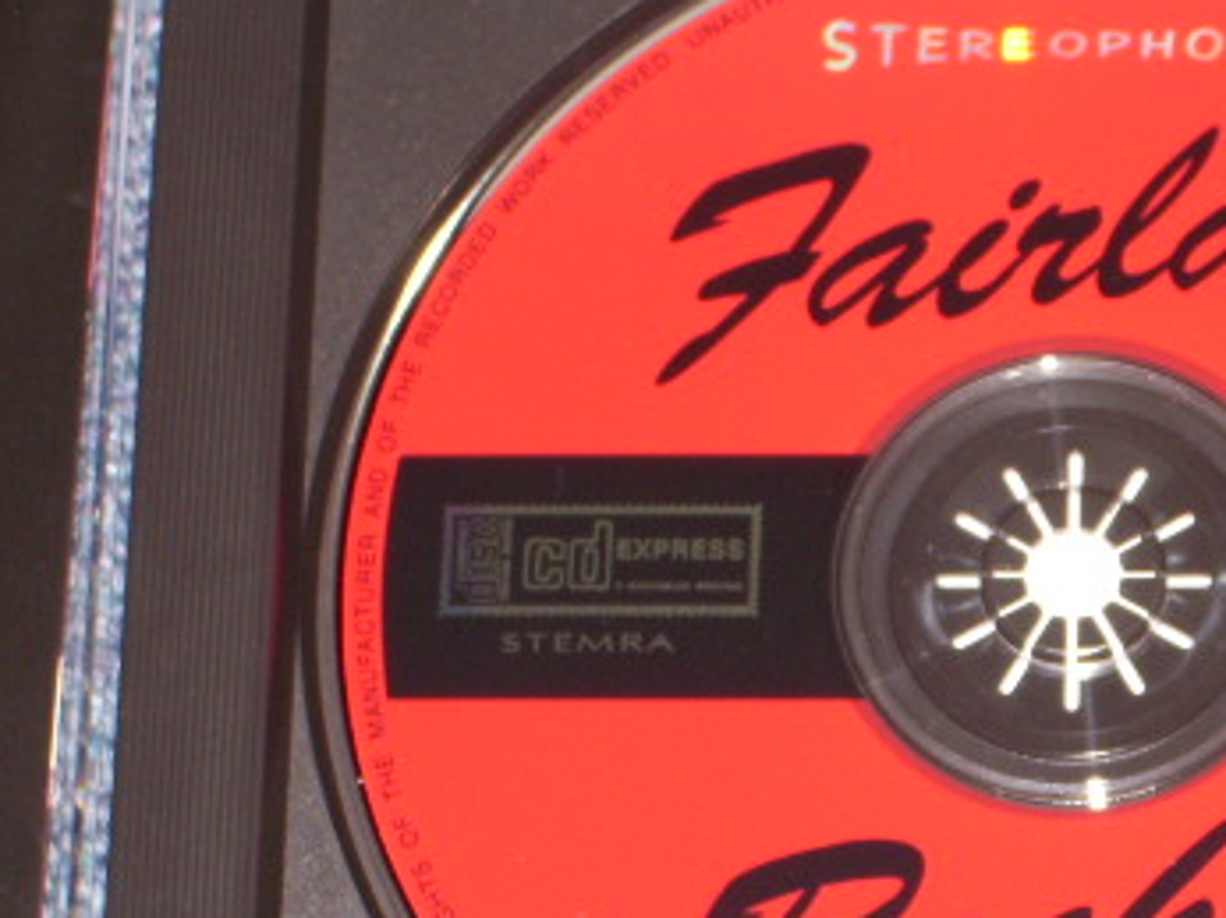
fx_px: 7008
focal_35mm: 198
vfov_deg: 7.5
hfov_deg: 10.0
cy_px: 581
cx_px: 1035
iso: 80
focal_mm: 17.4
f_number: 7.7
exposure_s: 1/60
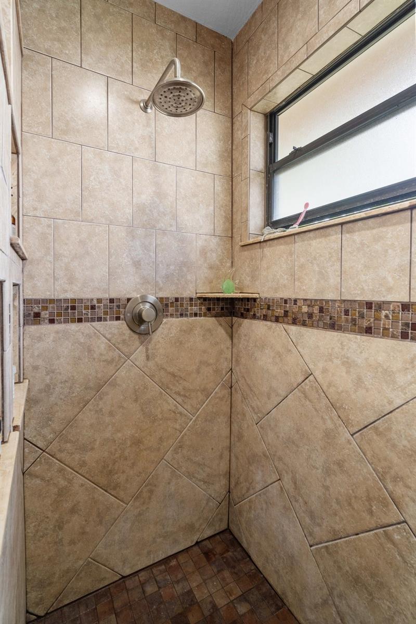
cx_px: 208
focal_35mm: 16
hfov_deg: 73.7
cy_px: 312
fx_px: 277
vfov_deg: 96.7
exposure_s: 1/2.5
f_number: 8
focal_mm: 16
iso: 640
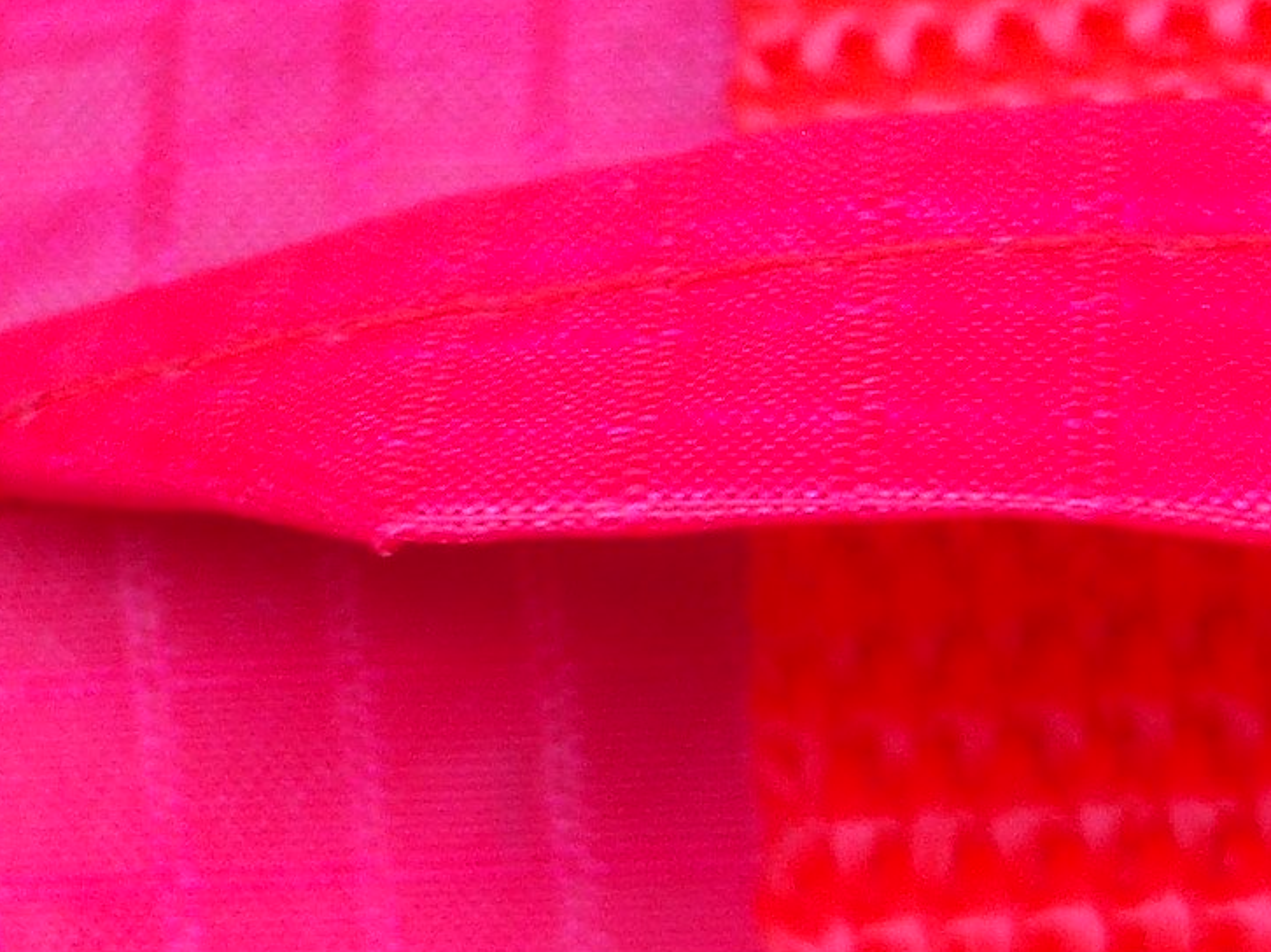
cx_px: 1124
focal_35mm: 175
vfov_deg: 8.4
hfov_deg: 11.2
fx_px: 6423
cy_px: 861
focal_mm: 10.2
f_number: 3.5
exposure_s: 1/160
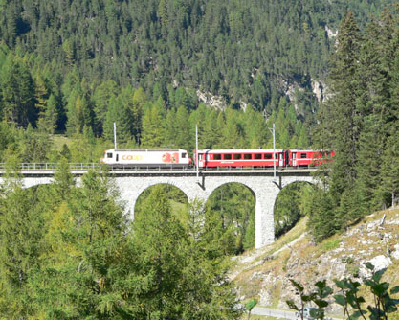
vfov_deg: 11.0
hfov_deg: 13.8
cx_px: 191
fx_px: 1654
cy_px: 159
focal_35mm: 140
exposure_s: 1/250
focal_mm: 22.1
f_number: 4
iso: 80
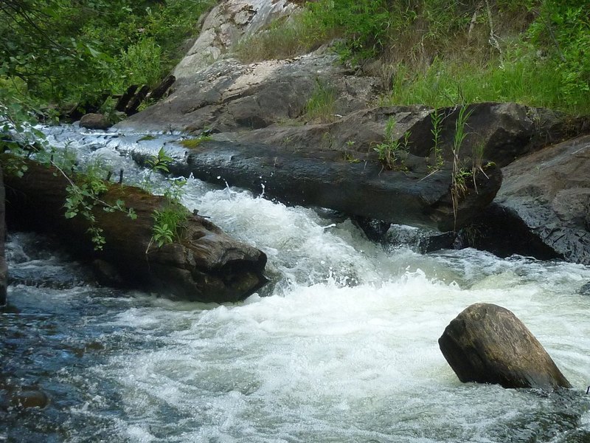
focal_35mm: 69
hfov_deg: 28.2
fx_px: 1176
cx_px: 295
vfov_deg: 21.3
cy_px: 222
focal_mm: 6.4
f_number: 3
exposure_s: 1/320
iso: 200
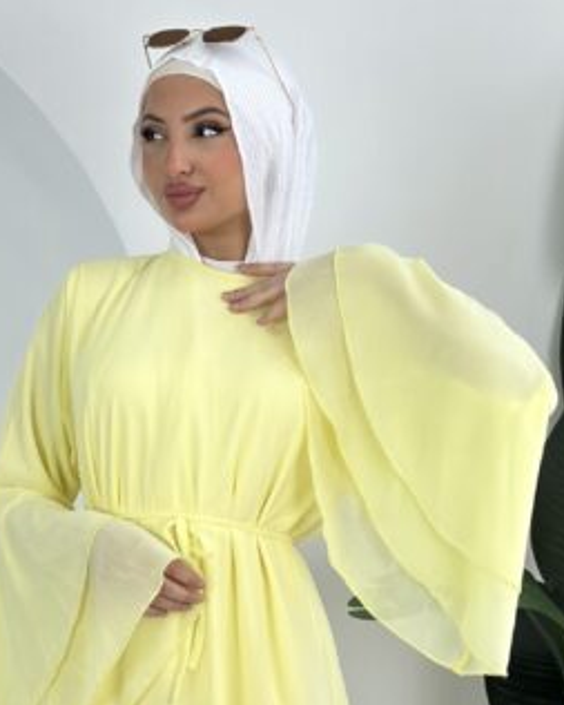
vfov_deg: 21.4
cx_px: 187
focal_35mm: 89
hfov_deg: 17.2
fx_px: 1856
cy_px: 486
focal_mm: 6.86
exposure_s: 1/1050
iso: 80
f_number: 1.78
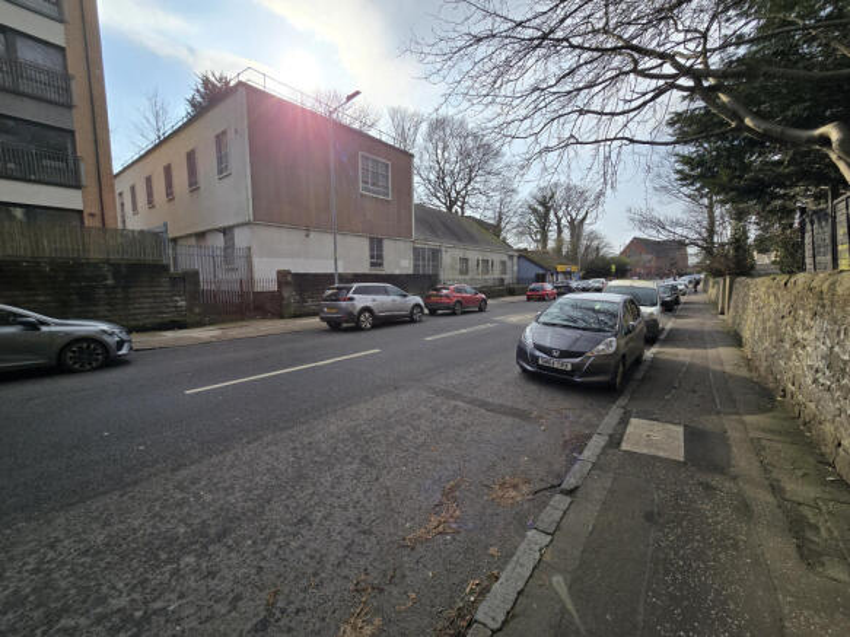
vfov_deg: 89.9
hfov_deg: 106.2
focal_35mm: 13
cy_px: 318
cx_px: 425
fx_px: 319
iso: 50
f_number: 2.2
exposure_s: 1/2730
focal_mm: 2.2
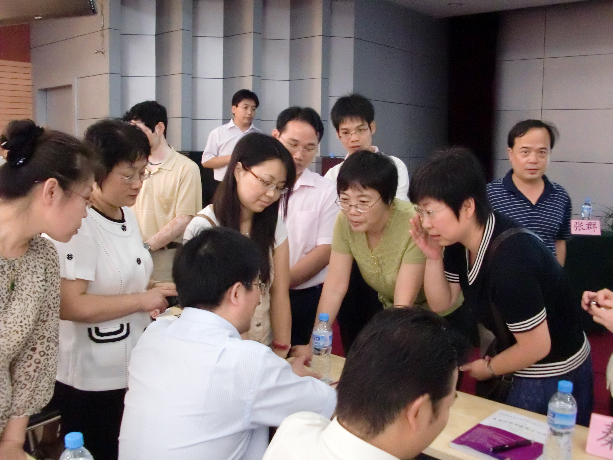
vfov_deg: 39.7
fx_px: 638
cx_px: 306
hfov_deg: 51.4
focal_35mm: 36
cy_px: 230
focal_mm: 6.3
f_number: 2.8
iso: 1000
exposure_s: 1/60
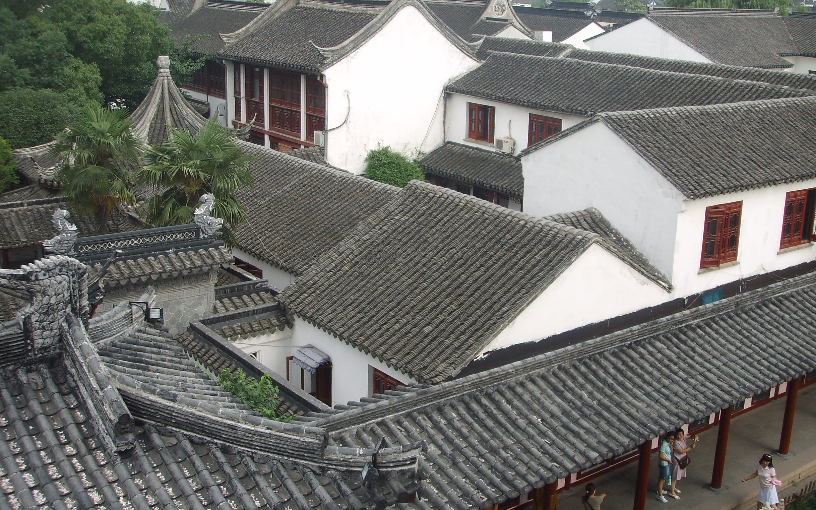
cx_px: 399
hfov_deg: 45.3
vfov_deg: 29.2
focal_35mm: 44
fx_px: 979
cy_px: 260
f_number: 3.5
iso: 50
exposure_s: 1/350
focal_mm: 6.6
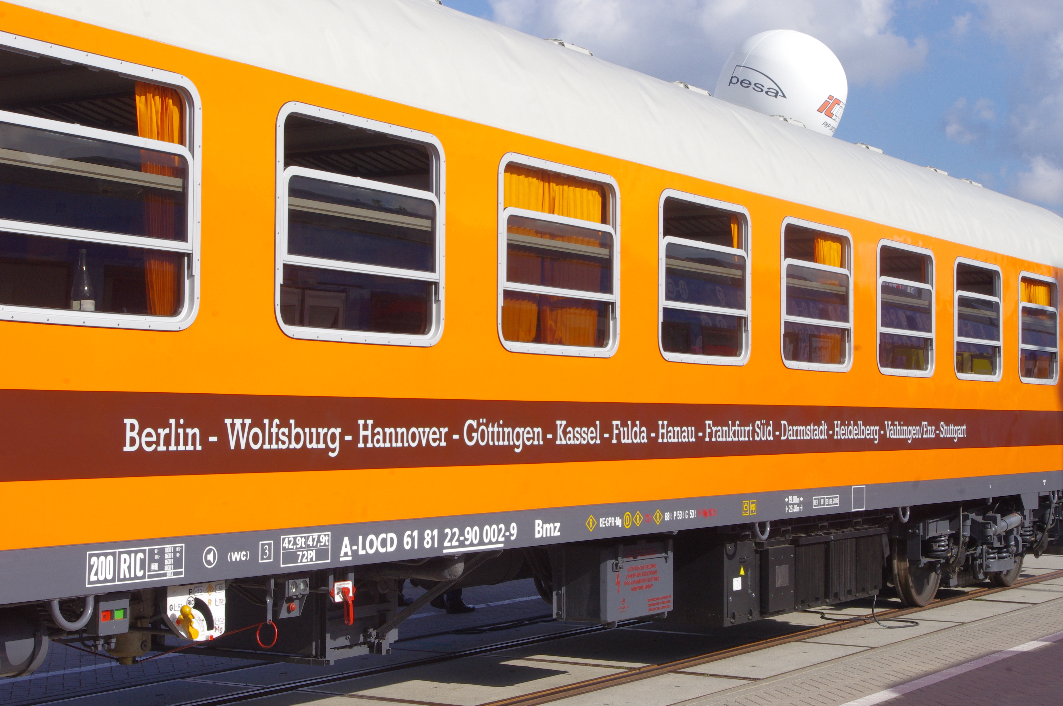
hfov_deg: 33.4
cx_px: 532
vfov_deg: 22.6
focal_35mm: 60
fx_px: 1769
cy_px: 353
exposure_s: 1/250
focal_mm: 40
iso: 400
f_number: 16
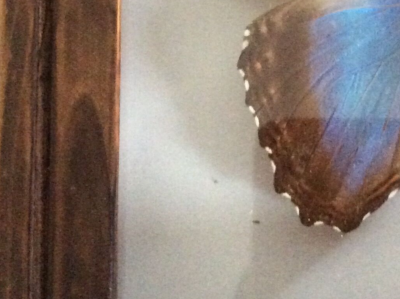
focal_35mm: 81
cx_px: 349
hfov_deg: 23.6
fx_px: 935
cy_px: 11
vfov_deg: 17.8
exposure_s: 1/15
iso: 500
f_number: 2.4
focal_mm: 3.3
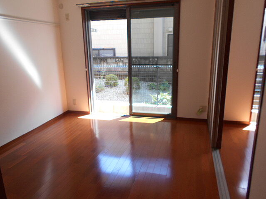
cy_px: 100
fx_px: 200
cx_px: 133
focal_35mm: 26
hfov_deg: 67.3
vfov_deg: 53.1
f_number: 3.2
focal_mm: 4.6
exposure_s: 1/30
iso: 80
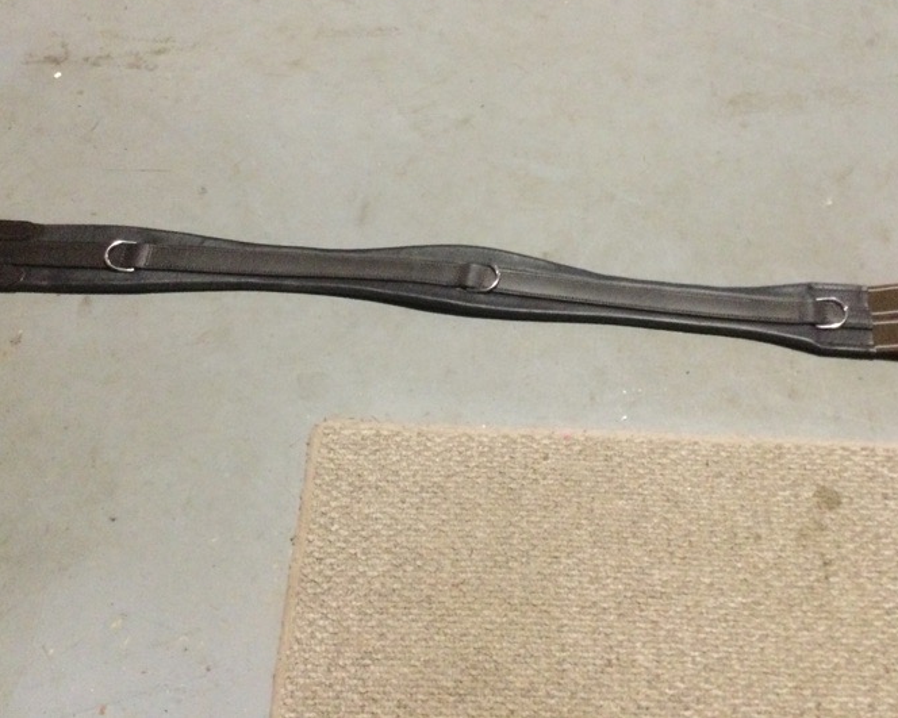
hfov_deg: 44.7
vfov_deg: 36.2
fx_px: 1090
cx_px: 498
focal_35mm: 41
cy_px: 263
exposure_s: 1/15
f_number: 2.4
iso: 500
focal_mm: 3.3
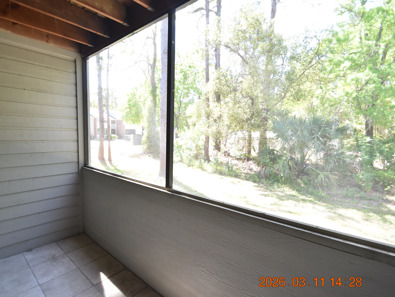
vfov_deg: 74.7
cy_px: 150
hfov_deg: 90.6
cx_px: 173
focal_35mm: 17
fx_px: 194
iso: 800
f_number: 3.5
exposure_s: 1/250
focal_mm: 10
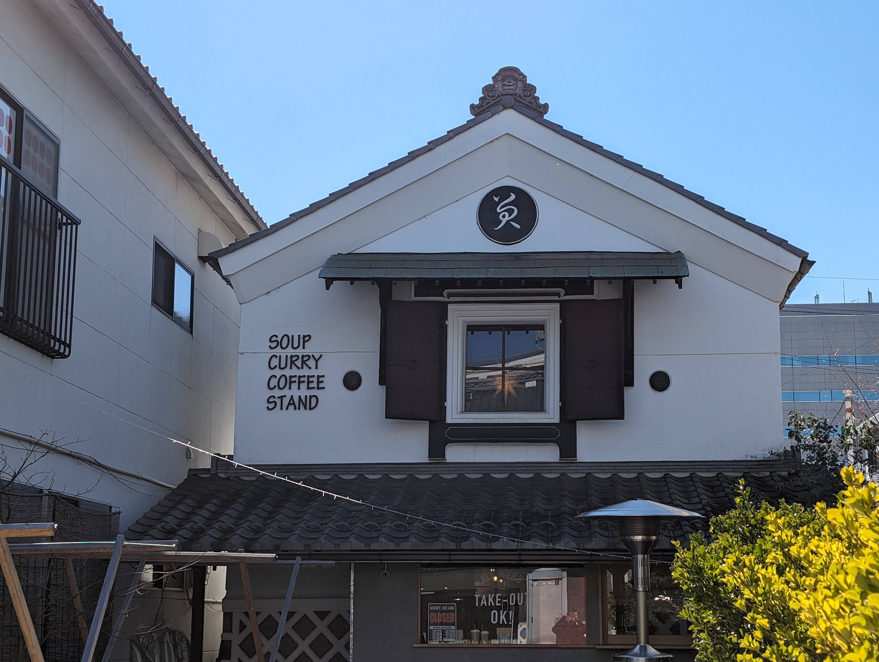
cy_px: 331
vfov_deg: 29.7
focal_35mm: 49
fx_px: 1246
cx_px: 440
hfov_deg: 38.9
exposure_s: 1/1359
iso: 22
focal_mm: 6.9
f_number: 1.68
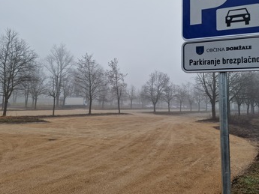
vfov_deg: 46.6
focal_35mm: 30
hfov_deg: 59.9
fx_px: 225
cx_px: 120
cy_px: 81
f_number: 1.8
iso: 50
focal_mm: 6.4
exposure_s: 1/300
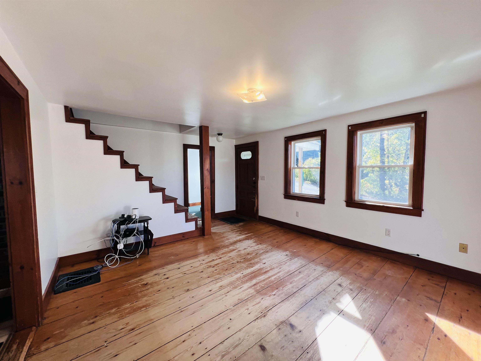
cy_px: 180
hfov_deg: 106.2
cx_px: 240
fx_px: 181
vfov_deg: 89.9
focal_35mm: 13
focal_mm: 1.57
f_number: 1.8
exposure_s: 1/120
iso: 64
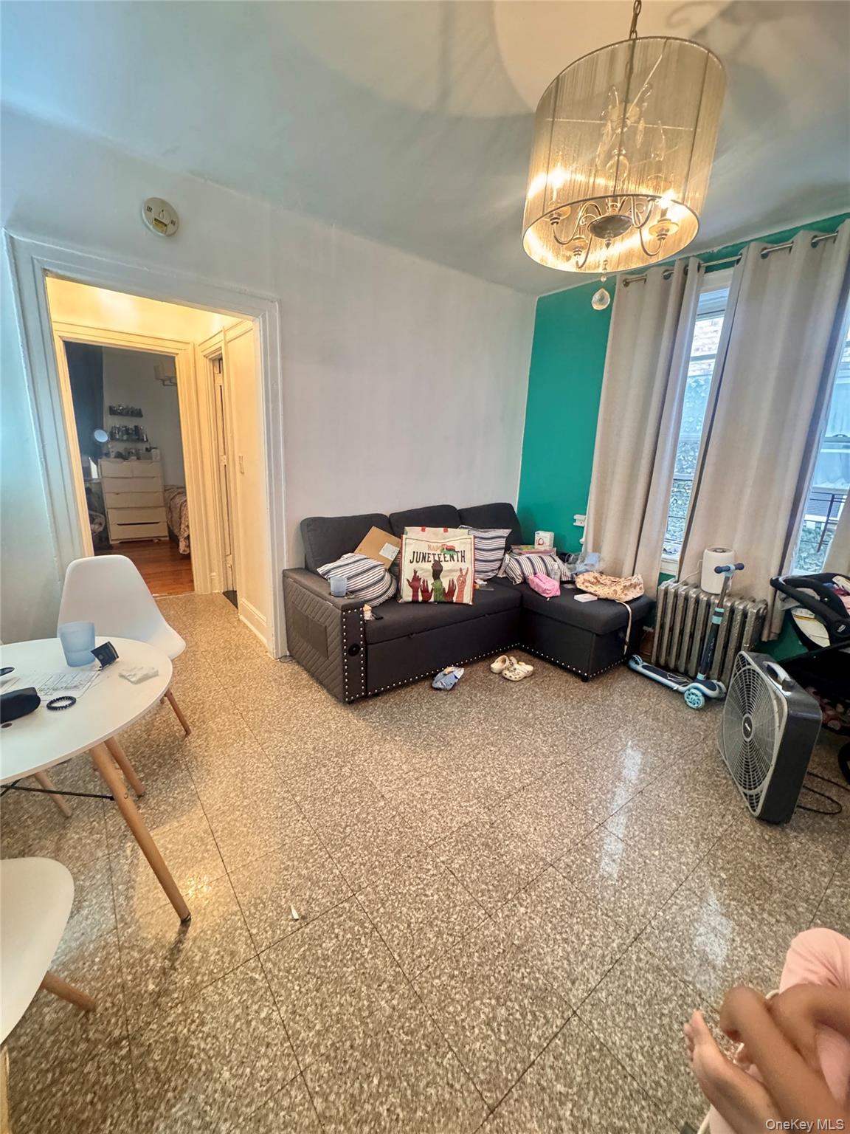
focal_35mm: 14
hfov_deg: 85.7
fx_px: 458
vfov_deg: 102.1
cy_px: 567
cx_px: 425
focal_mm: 2.22
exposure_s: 1/60
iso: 800
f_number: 2.2
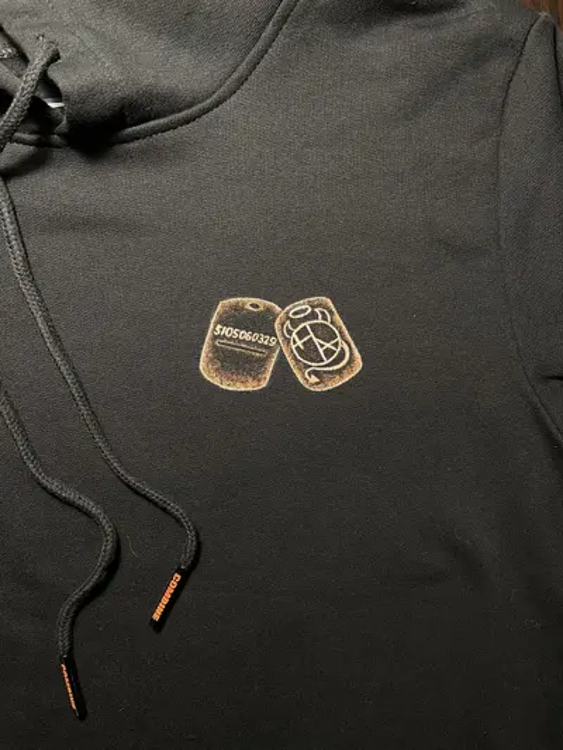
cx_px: 282
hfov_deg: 53.1
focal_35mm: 26
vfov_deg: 67.3
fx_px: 564
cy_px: 375
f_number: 1.6
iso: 125
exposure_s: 1/50
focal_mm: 4.2
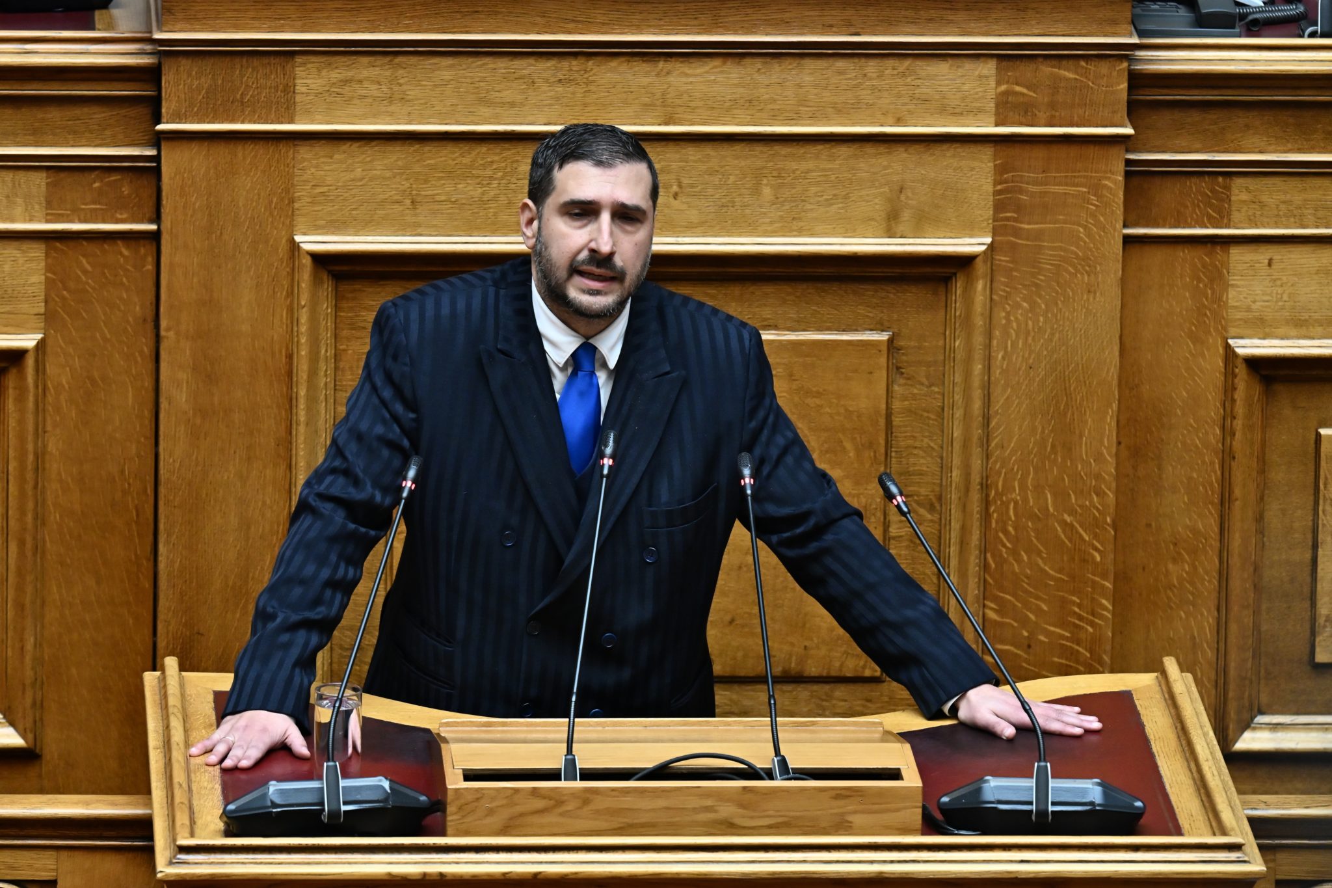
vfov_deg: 4.2
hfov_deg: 6.2
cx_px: 666
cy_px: 444
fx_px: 12208
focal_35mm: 330
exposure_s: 1/250
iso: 3600
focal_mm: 330
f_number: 6.3
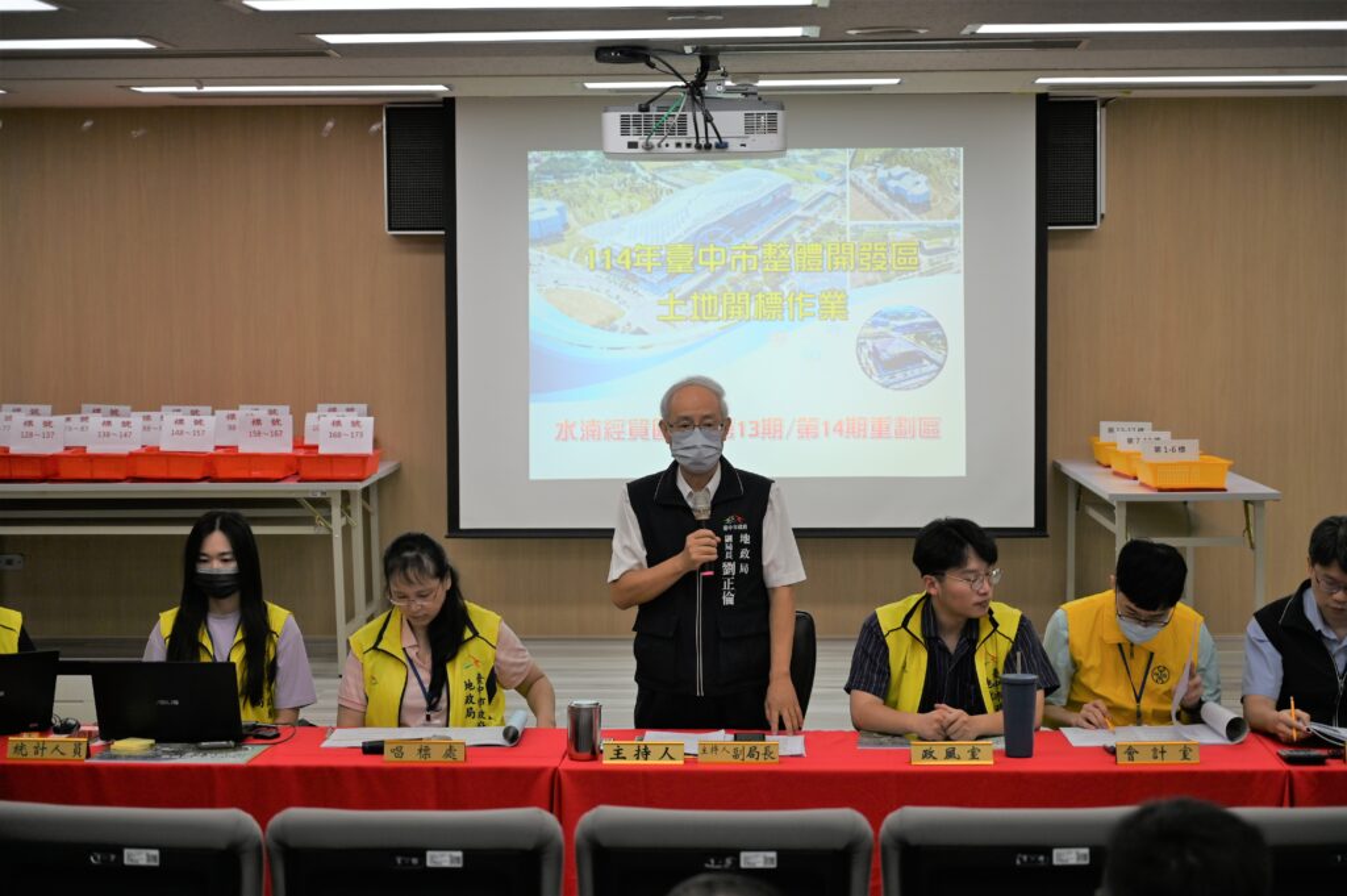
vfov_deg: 19.4
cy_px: 448
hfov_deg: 28.9
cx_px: 674
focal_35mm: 70
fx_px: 2617
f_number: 4
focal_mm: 70
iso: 280
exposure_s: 1/250
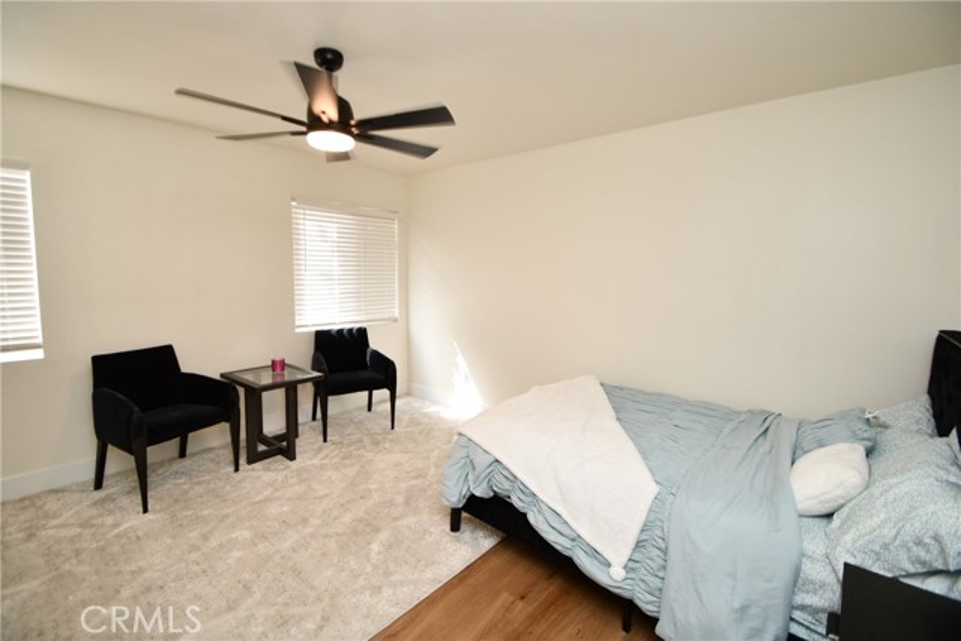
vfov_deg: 77.4
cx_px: 480
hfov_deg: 100.4
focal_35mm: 15
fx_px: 400
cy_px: 320
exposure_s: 1/60
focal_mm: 10
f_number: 4
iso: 250
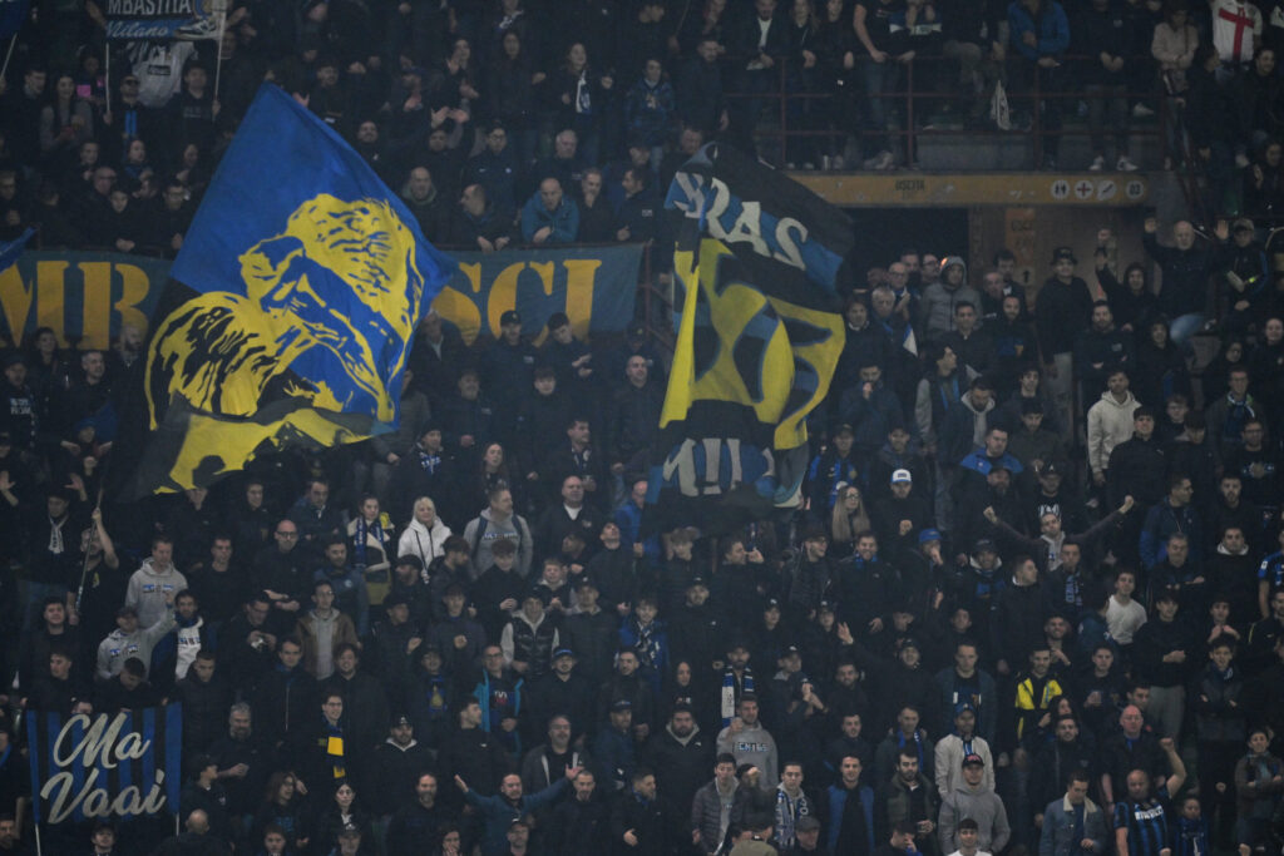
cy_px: 428
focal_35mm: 600
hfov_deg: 3.4
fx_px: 21402
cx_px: 642
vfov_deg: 2.3
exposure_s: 1/200
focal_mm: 600
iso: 3200
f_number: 6.3
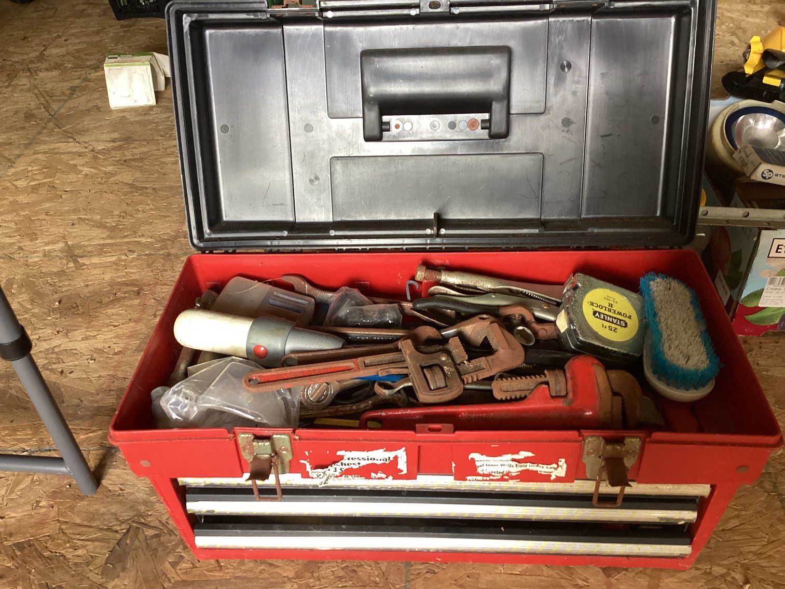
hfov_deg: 58.3
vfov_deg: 45.4
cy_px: 294
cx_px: 392
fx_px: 703
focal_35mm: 31
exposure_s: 1/60
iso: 200
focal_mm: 3.3
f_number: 2.4
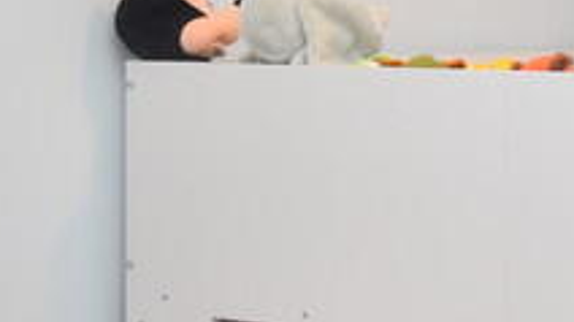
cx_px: 866
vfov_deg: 15.7
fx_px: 1156
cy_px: 58
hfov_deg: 22.7
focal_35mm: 76
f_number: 4.5
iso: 1000
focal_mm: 10
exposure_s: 1/125
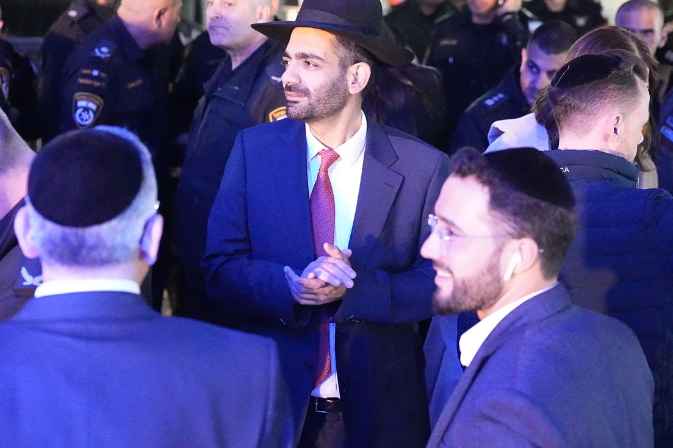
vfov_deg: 20.2
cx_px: 372
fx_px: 1255
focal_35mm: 67
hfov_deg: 30.0
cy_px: 166
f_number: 2.8
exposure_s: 1/320
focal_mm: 52.9
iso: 40000
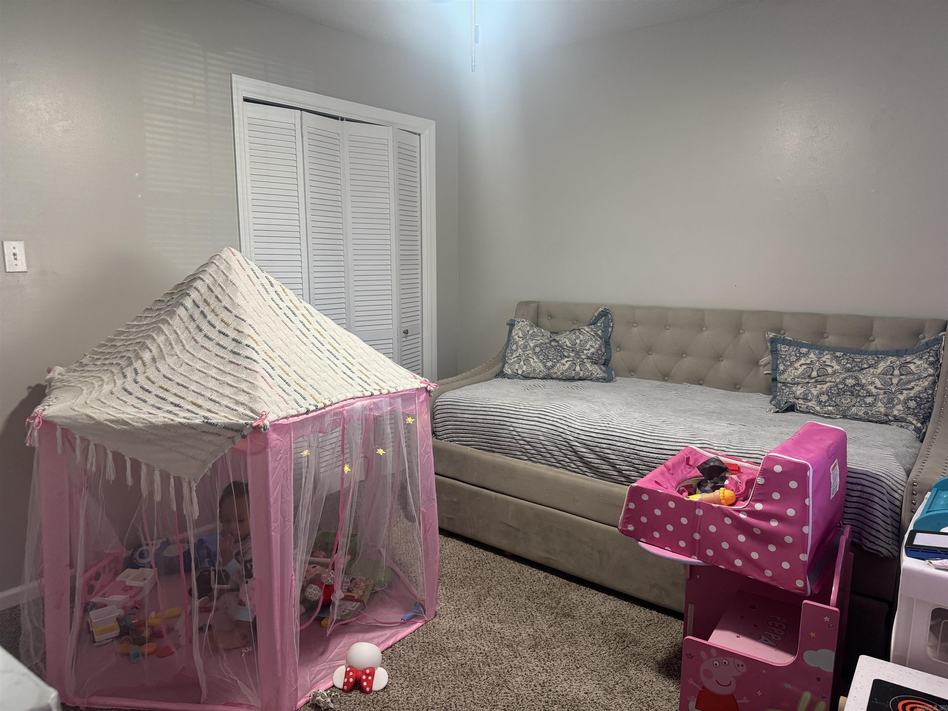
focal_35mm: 24
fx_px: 657
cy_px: 356
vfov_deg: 56.8
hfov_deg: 71.6
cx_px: 474
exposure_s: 1/60
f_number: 1.78
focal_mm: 6.76
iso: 320
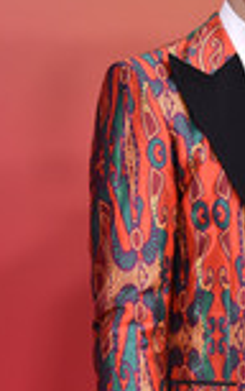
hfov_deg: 4.0
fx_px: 3516
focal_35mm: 330
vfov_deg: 6.4
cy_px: 128
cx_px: 397
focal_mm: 110
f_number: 5.6
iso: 2000
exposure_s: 1/160
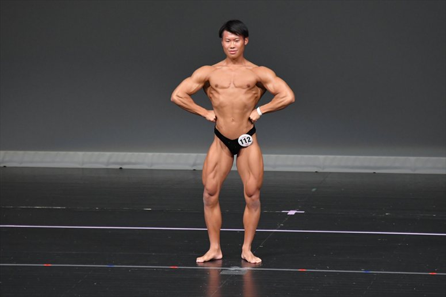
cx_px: 223
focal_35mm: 345
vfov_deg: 4.0
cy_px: 148
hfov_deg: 6.0
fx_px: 4272
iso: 4000
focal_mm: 230
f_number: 5.6
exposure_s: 1/400
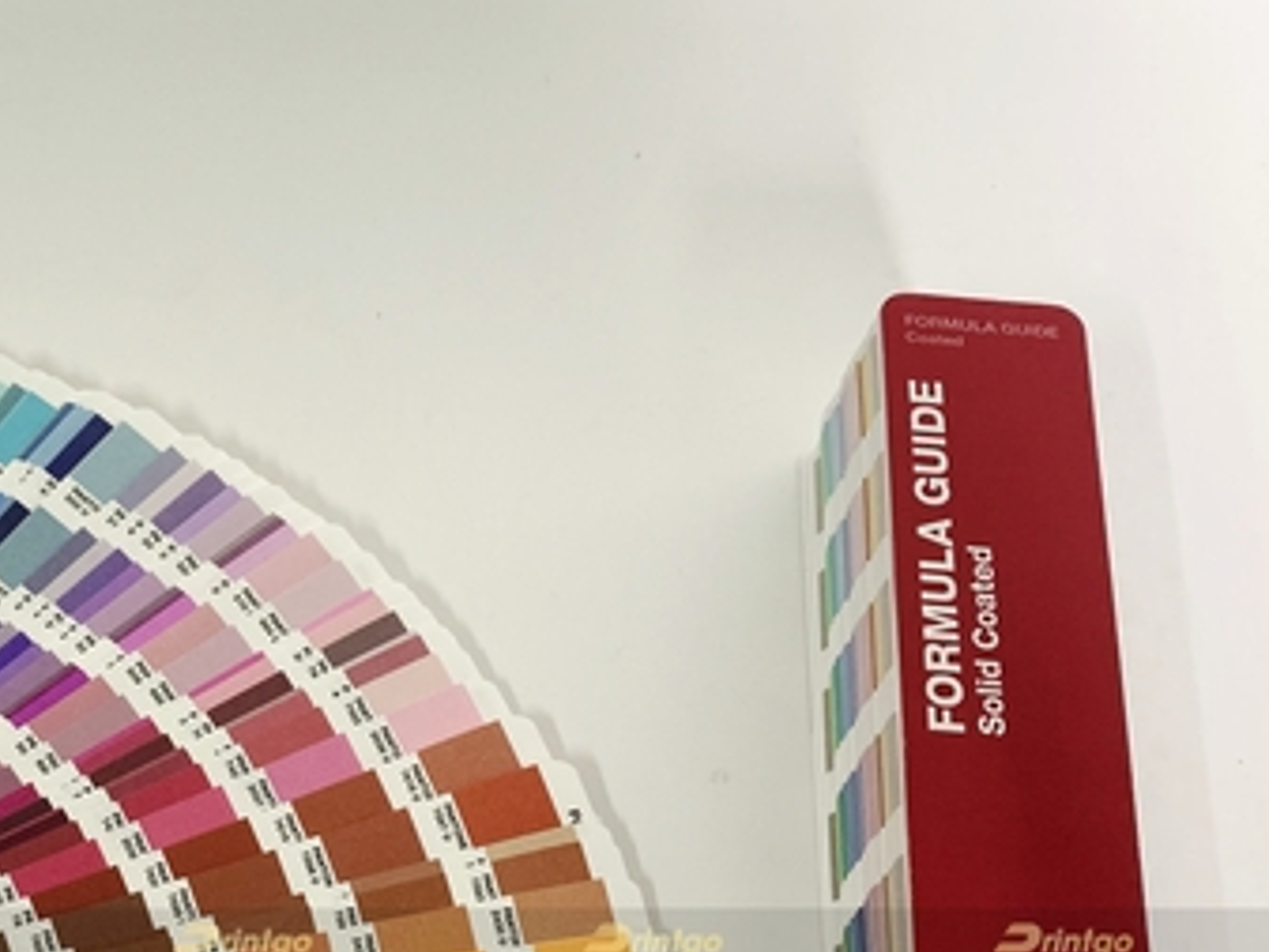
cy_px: 811
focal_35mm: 54
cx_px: 245
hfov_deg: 34.4
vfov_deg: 26.4
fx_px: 1980
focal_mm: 4.25
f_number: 1.8
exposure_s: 1/60
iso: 200
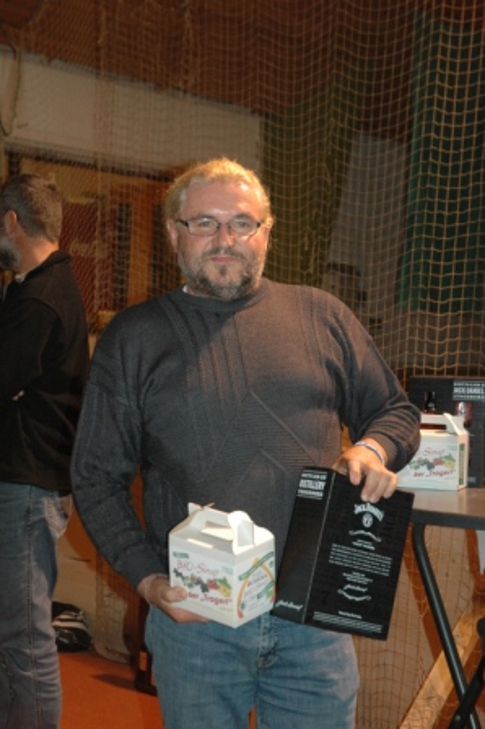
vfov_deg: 29.3
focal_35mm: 69
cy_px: 364
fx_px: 1396
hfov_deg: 19.7
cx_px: 242
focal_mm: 46
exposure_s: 1/60
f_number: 4.5
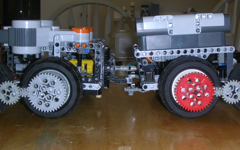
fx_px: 360
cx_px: 120
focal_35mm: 55
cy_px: 77
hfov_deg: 36.9
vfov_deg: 23.6
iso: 50
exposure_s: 1/60.1
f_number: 3
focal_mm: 5.8
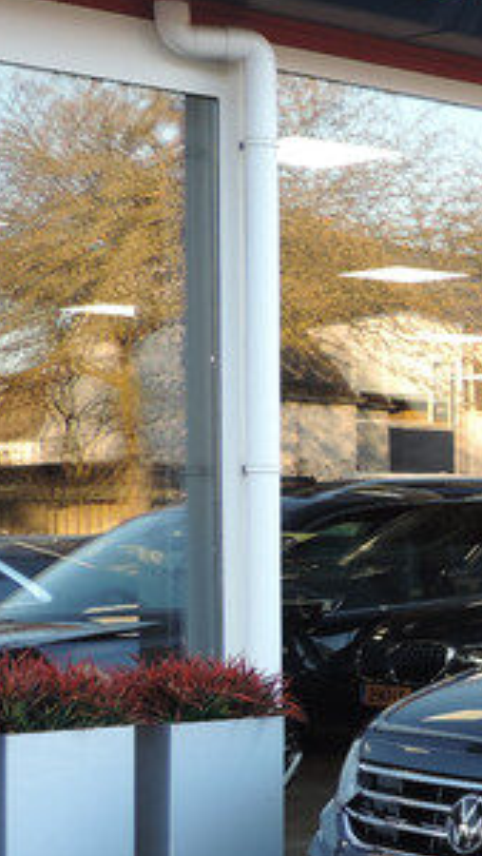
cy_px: 622
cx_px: 873
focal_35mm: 100
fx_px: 2270
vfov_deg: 21.2
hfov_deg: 11.3
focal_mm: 7.6
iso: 100
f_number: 3.4
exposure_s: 1/50
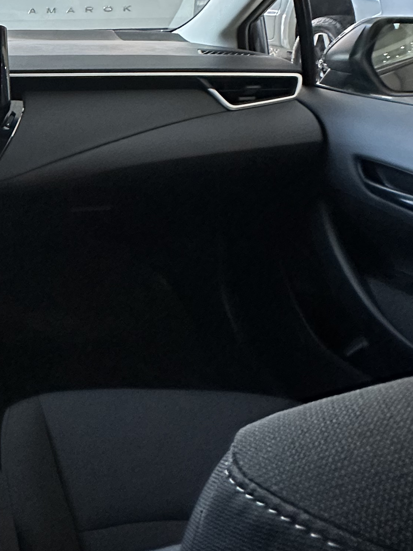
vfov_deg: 46.6
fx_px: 604
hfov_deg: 30.7
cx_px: -107
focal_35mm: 38
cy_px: 117
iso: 500
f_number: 2.2
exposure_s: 1/60
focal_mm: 2.22
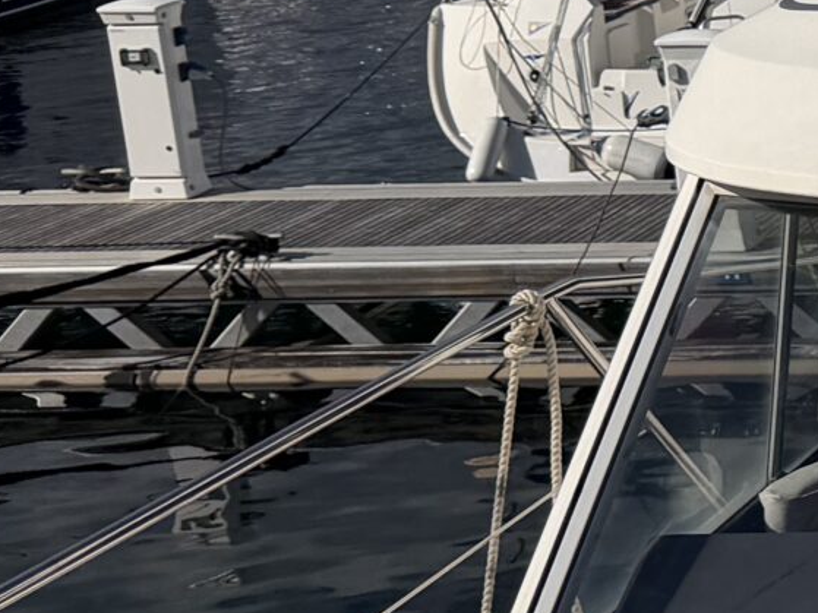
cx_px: 1645
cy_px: 259
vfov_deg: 13.5
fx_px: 2599
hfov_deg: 14.7
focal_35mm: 110
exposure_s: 1/22727
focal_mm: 6.76
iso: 100
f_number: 1.78
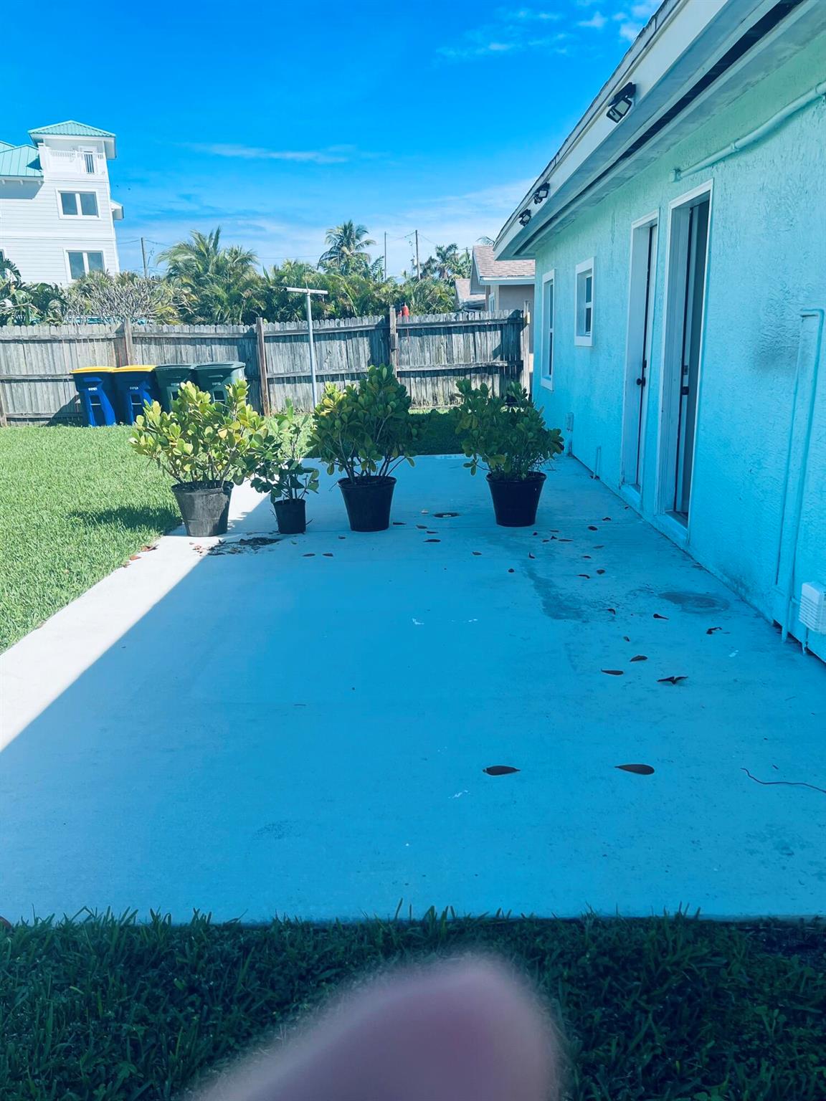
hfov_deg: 53.1
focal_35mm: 26
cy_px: 550
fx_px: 827
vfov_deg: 67.3
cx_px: 413
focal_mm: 5.7
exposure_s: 1/2632
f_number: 1.5
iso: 50
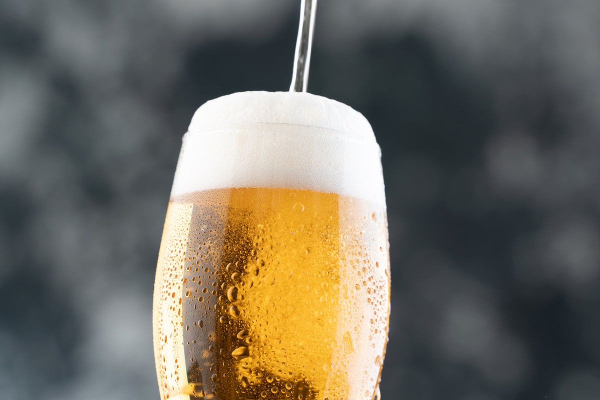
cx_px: 300
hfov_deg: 12.2
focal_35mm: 168
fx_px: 2800
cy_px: 200
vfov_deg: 8.2
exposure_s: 1/80
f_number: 8
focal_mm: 168
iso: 100
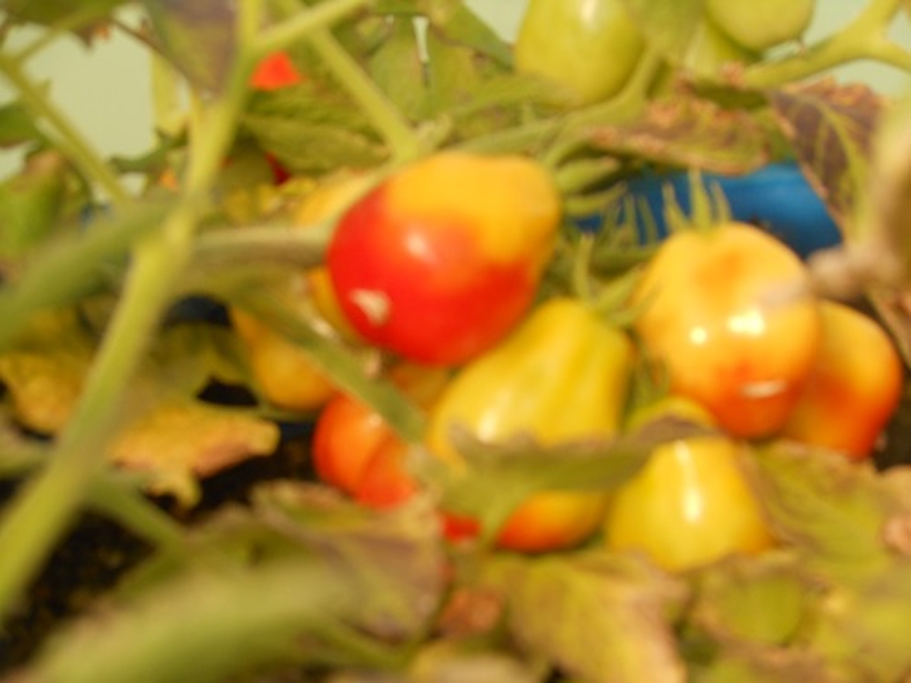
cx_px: 456
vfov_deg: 10.5
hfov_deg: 14.0
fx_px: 3711
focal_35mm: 141
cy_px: 342
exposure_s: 1/60
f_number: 5.5
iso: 80
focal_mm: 25.3
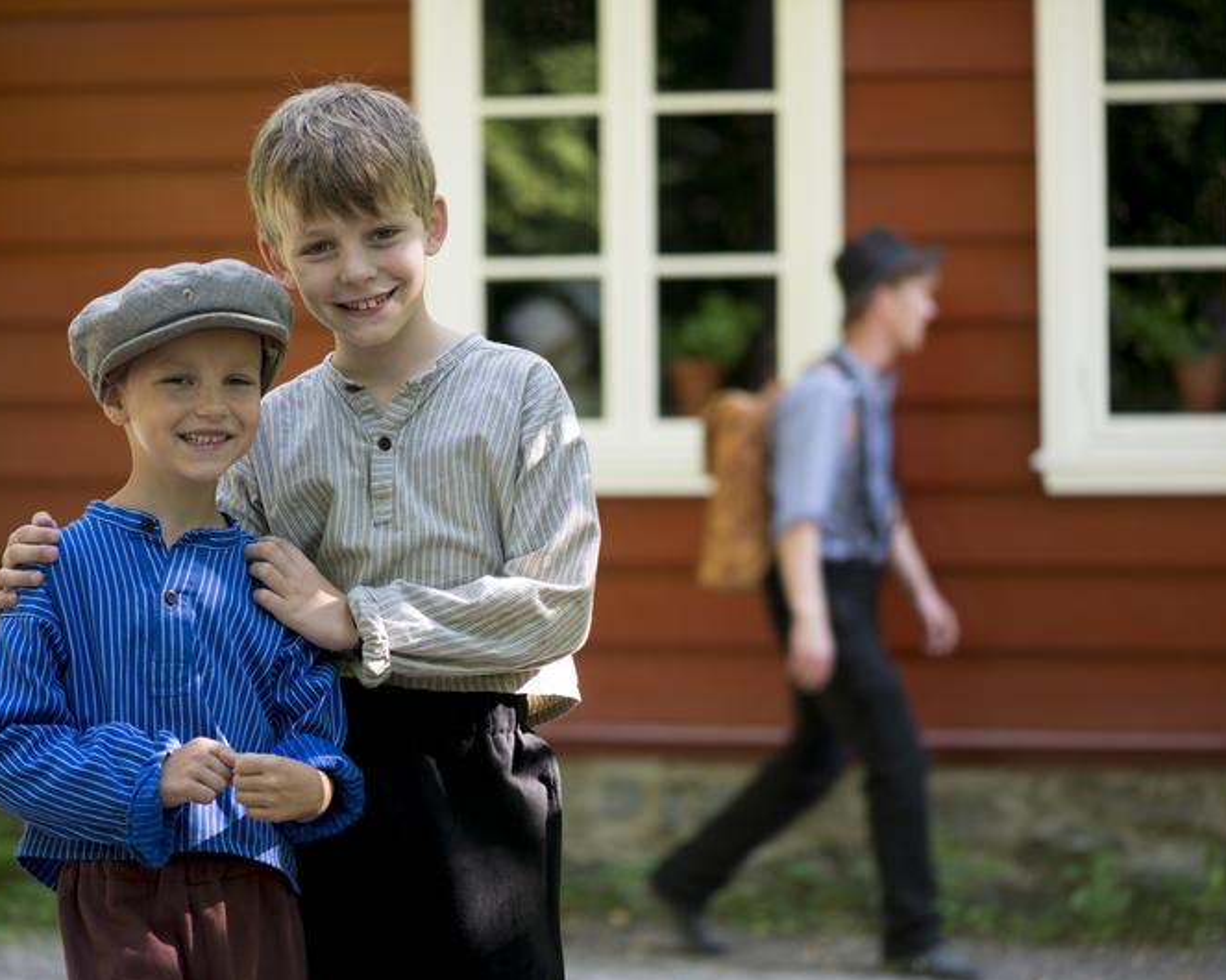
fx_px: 4317
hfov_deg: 16.2
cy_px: 492
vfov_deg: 13.0
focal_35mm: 119
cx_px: 570
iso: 100
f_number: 3.2
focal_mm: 105
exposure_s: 1/80
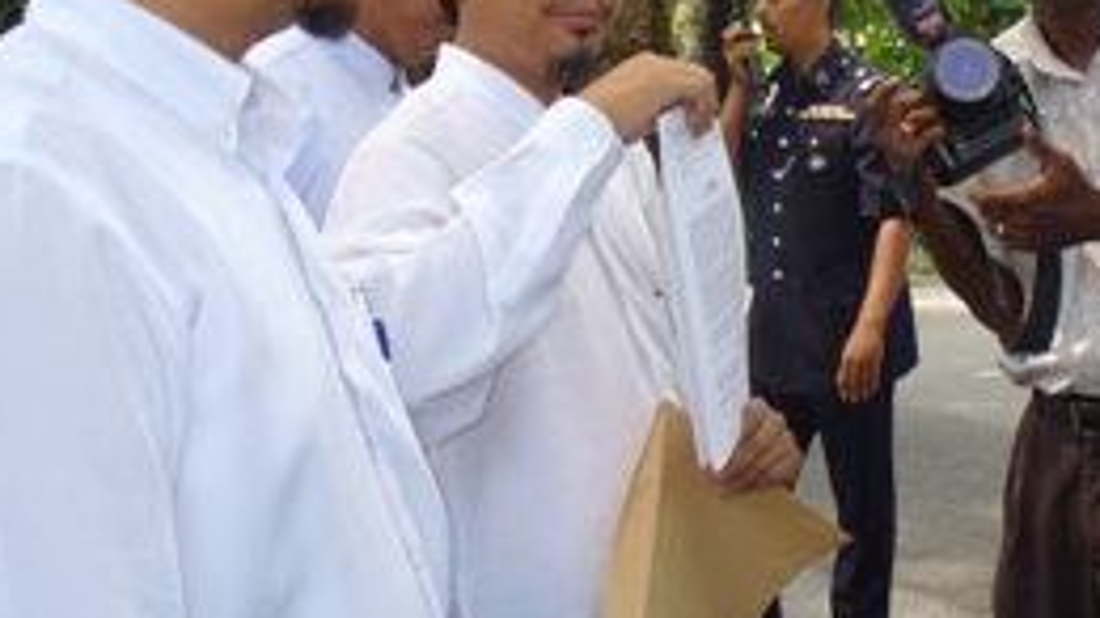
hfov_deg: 33.5
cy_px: 190
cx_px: 753
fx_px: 1808
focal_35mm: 62
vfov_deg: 19.3
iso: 100
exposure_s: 1/250
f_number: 2.8
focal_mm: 6.1
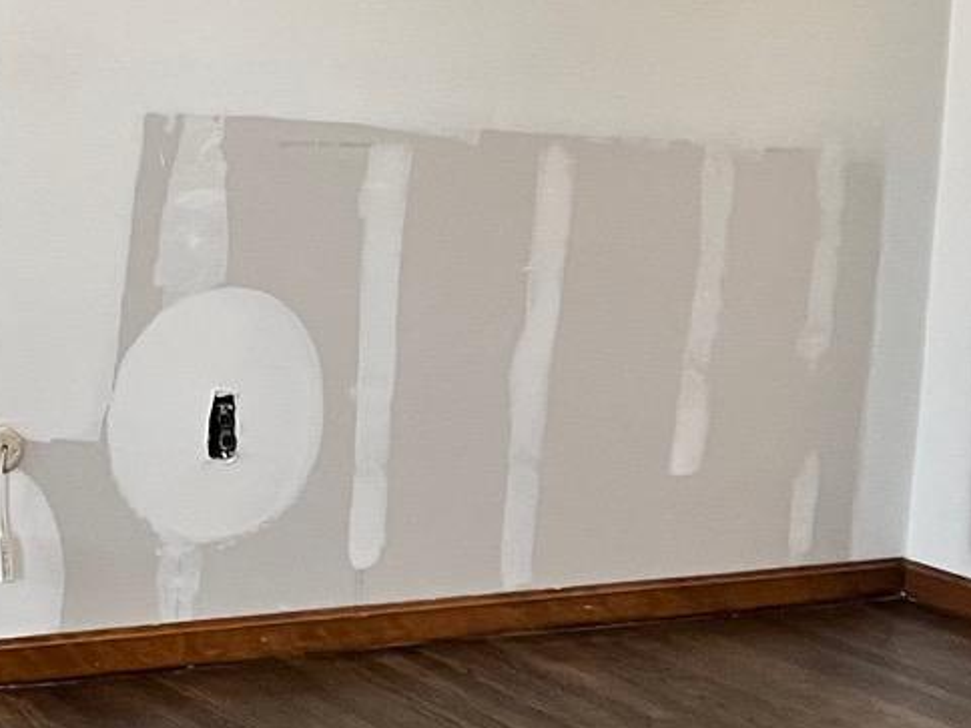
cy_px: 219
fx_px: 3086
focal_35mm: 110
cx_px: -46
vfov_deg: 13.4
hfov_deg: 17.4
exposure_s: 1/60
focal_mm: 5.7
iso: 125
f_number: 1.5
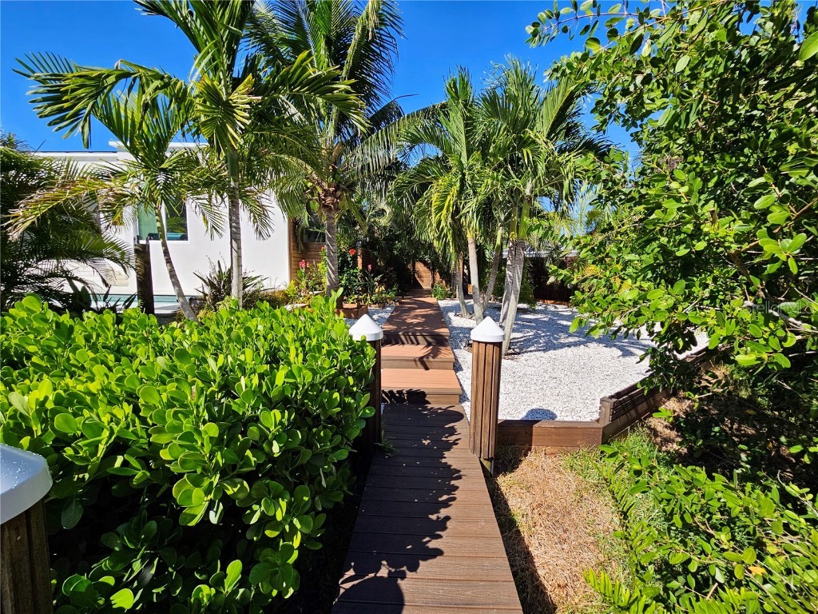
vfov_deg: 89.9
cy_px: 307
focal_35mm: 13
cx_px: 409
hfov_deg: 106.2
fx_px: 307
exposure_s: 1/1559
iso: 50
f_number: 2.2
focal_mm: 2.2
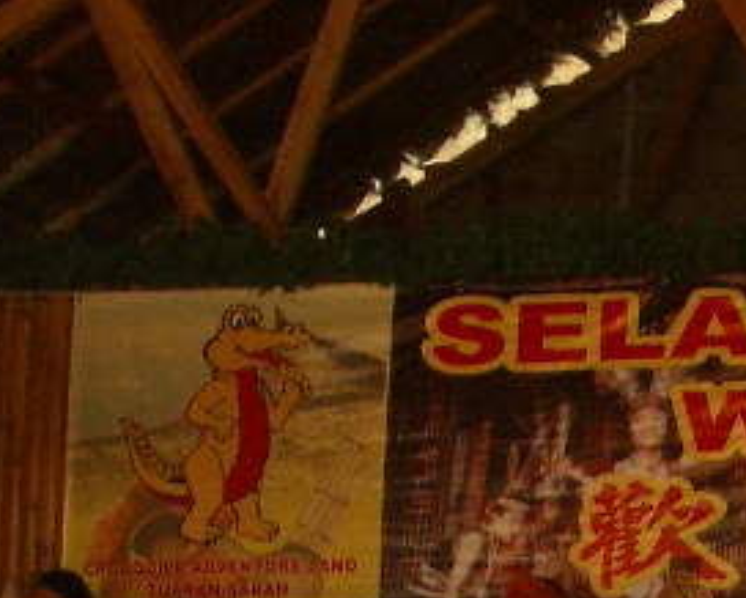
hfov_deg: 10.6
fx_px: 3977
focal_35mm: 180
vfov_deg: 8.4
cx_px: 815
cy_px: 831
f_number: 3.1
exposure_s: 1/60
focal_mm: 8.2
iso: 100
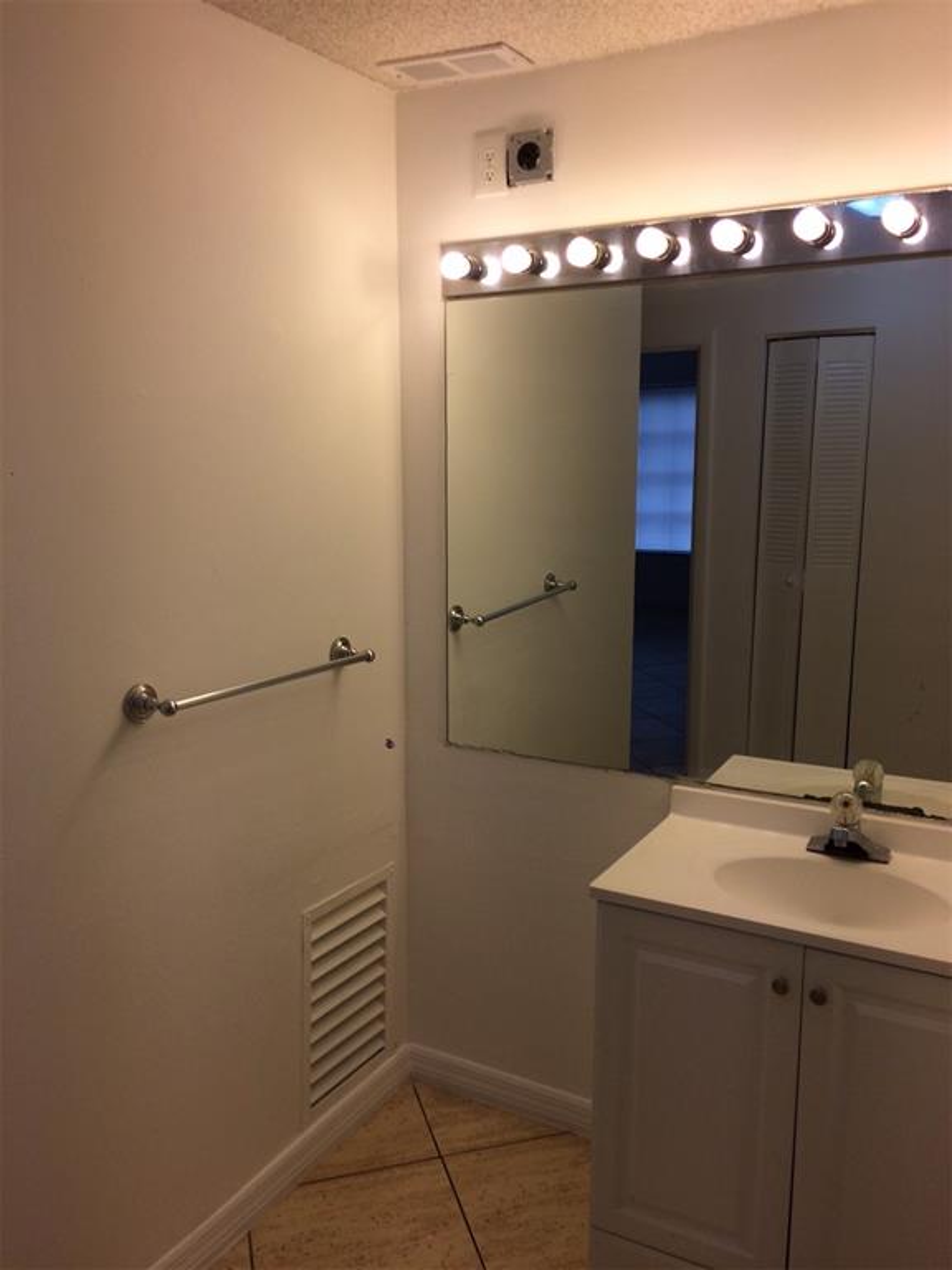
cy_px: 635
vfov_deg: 61.7
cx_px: 476
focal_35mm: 29
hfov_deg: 48.2
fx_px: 1063
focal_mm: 4.15
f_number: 2.2
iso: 32
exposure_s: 1/222
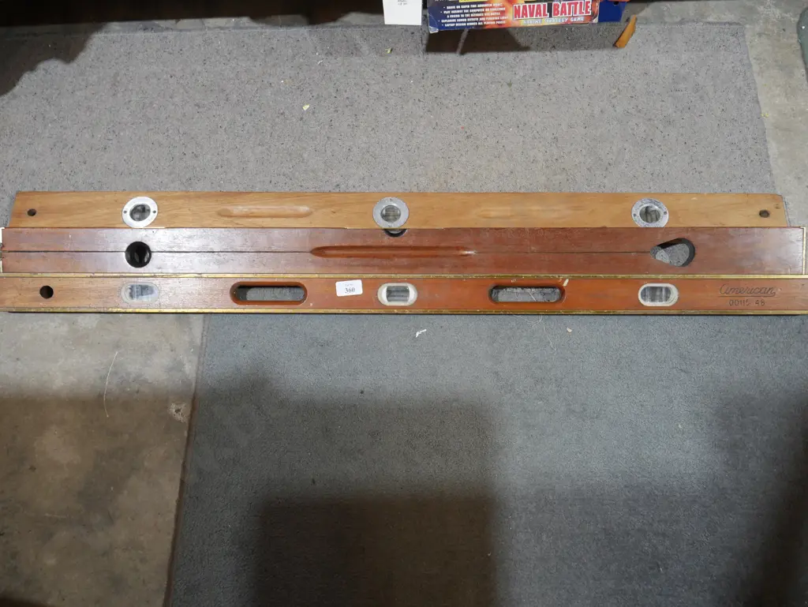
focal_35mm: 32
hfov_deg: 56.8
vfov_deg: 44.2
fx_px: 747
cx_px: 404
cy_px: 304
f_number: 4.5
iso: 500
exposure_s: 1/60
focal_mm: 16
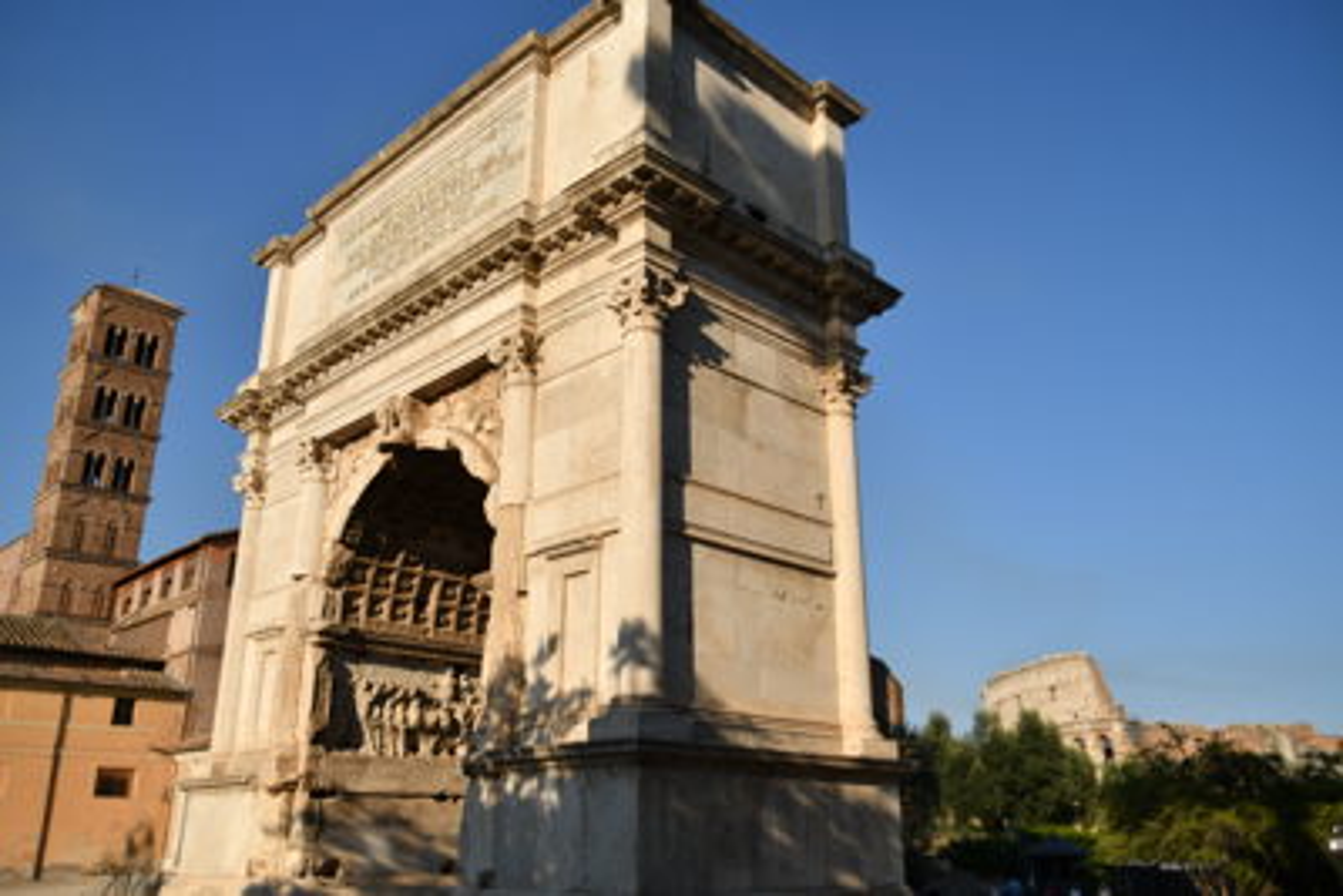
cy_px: 448
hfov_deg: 67.4
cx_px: 672
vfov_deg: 48.0
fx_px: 1008
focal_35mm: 27
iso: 320
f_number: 3.5
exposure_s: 1/8000
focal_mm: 18
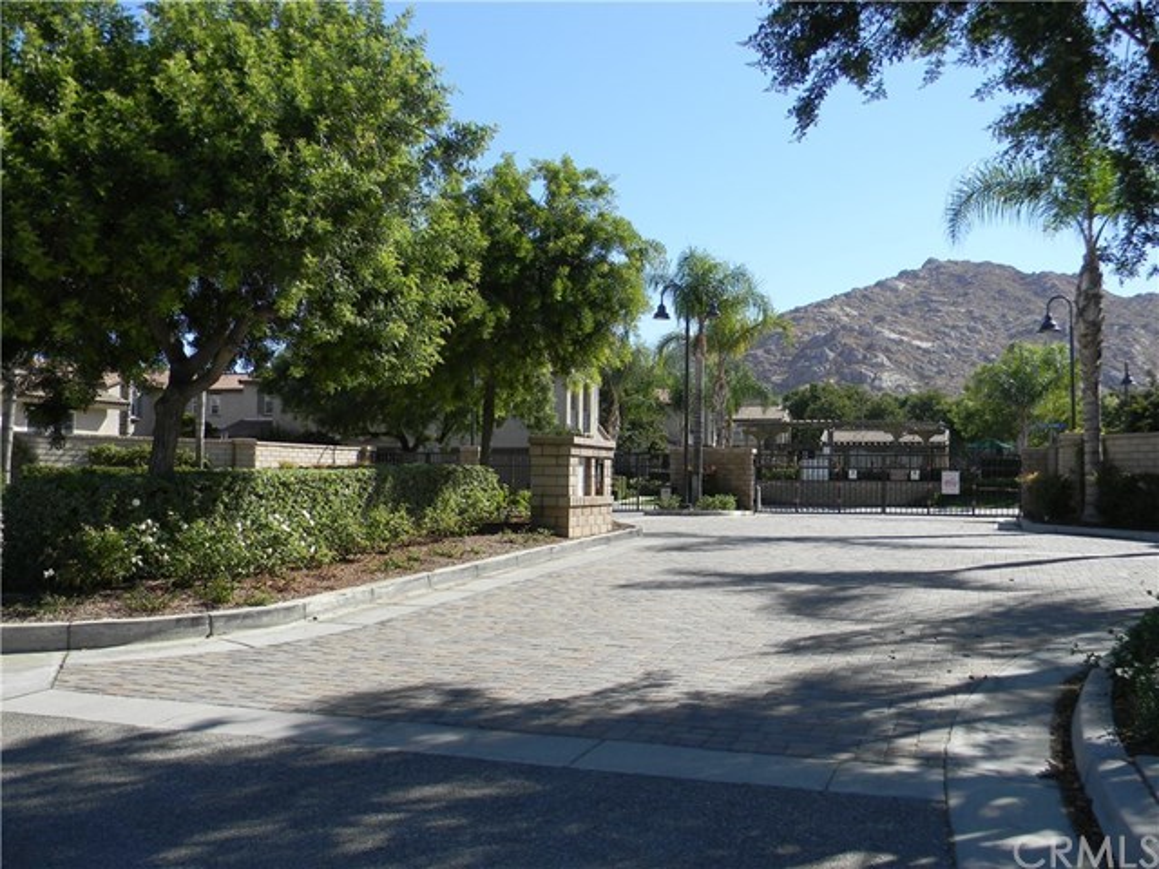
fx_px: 1205
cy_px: 434
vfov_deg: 39.7
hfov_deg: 51.4
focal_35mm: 36
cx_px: 580
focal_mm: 6.4
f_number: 3.7
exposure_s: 1/579
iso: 80
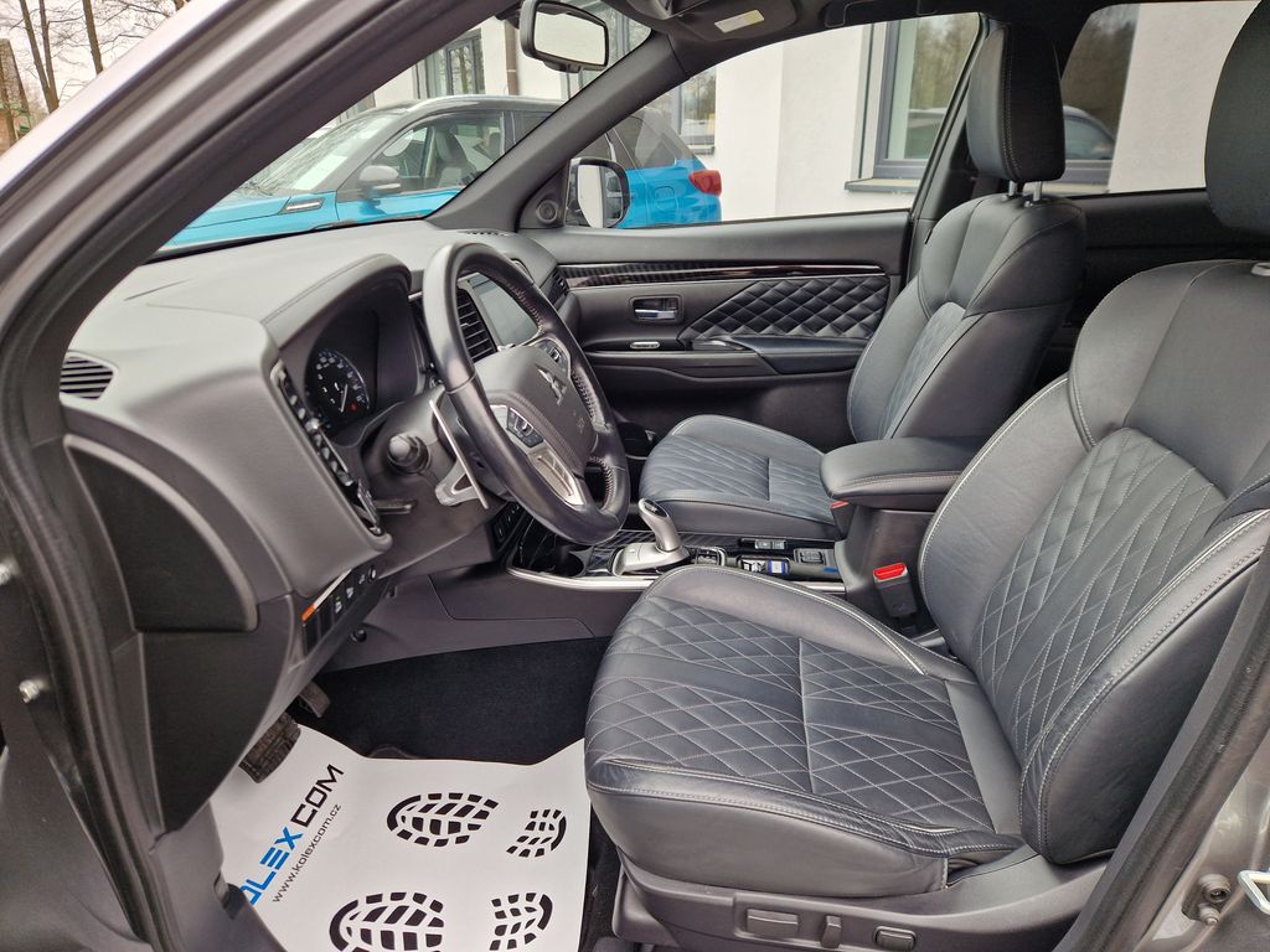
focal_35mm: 23
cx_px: 635
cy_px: 476
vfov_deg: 58.9
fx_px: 844
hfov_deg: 73.9
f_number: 1.8
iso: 50
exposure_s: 1/180
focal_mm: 5.4
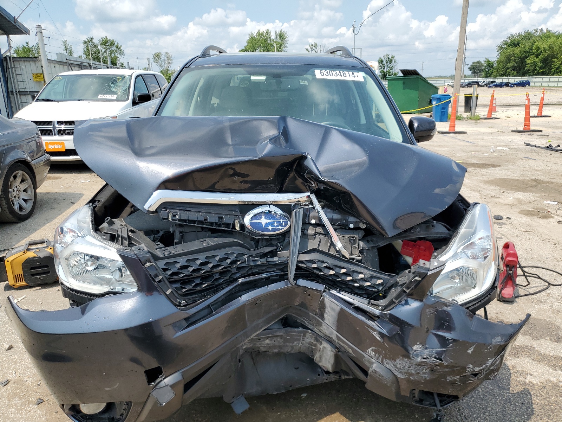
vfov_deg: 53.1
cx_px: 281
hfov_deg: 67.3
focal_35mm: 26
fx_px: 422
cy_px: 211
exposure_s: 1/2500
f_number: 1.5
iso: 50
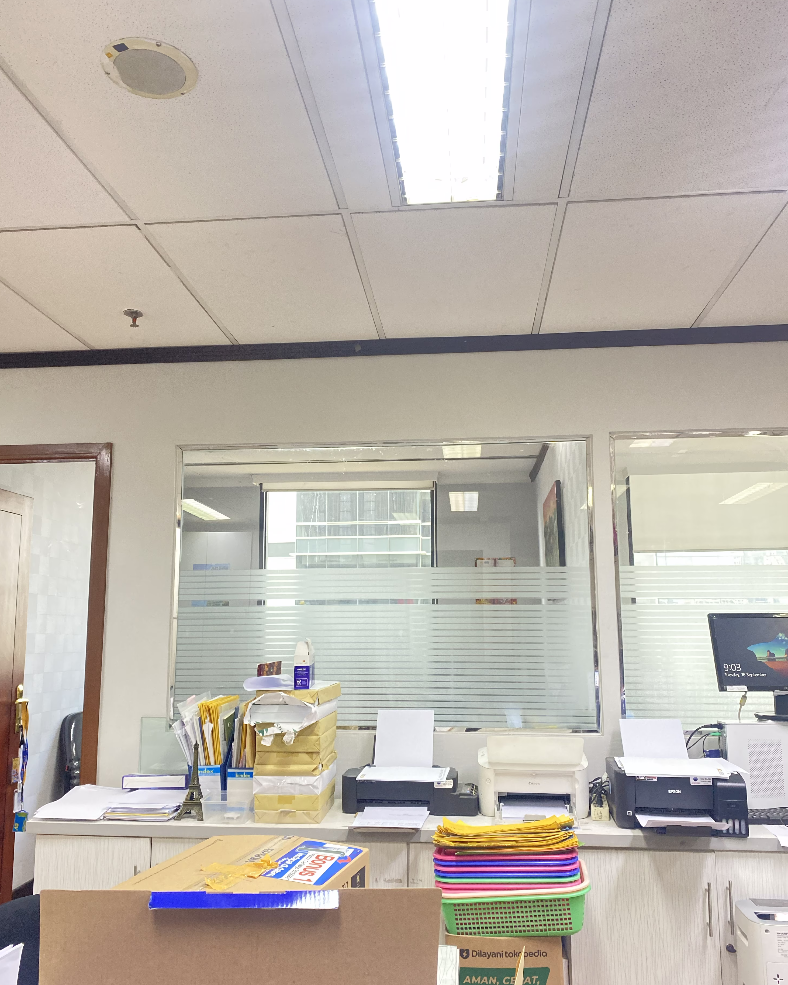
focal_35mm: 28
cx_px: 383
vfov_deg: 62.2
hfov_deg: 51.5
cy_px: 523
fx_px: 816
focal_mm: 4.25
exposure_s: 1/50
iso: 250
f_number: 1.8
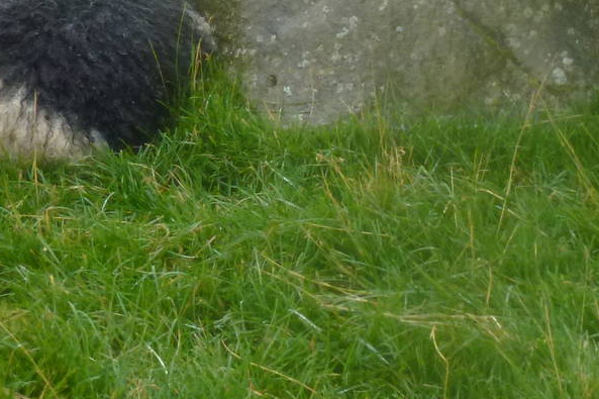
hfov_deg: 14.0
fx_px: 2428
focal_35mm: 146
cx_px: 429
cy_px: -169
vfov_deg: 9.2
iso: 250
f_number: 4.3
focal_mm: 9.4
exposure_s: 1/80
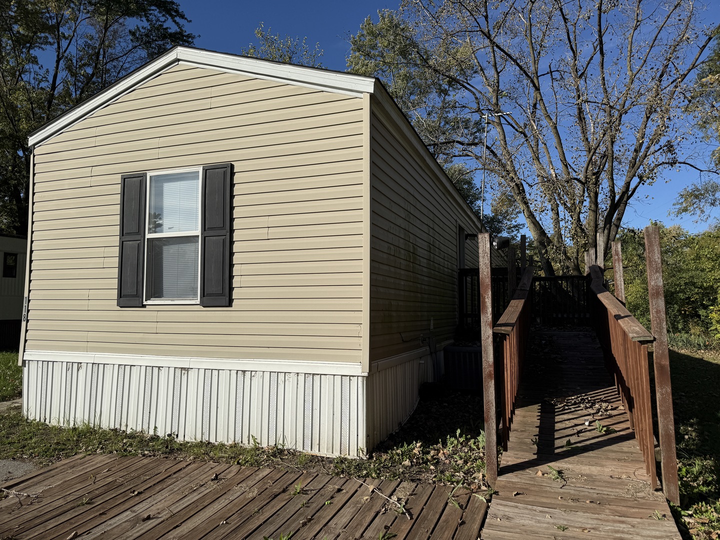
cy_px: 270
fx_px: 499
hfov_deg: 71.6
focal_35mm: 24
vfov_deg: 56.8
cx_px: 360
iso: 80
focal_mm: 6.76
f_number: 1.78
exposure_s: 1/10309
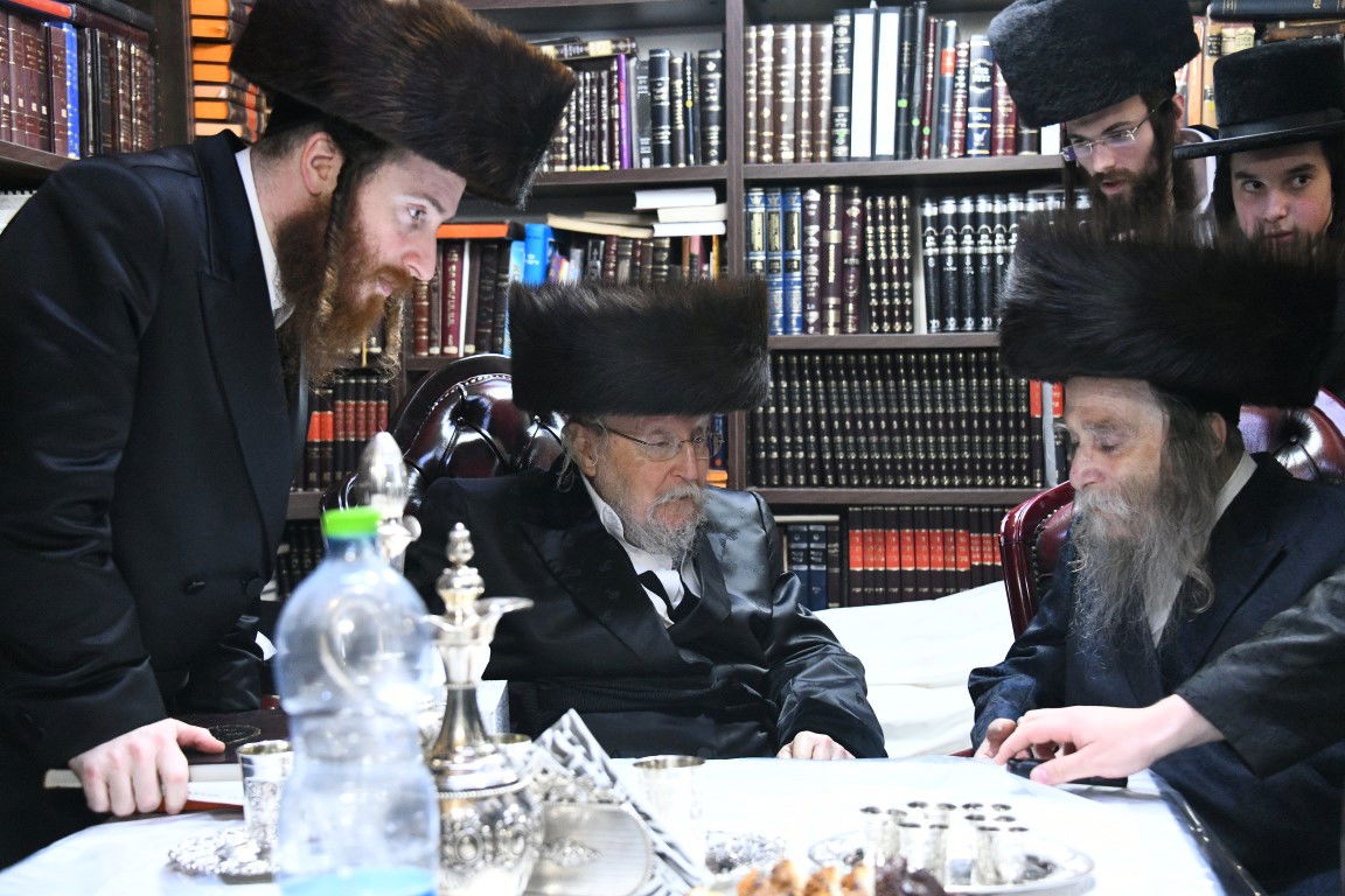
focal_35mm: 55
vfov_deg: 24.6
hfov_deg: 36.2
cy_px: 448
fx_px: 2055
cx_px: 672
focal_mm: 55
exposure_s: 1/100
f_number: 5.6
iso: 8000
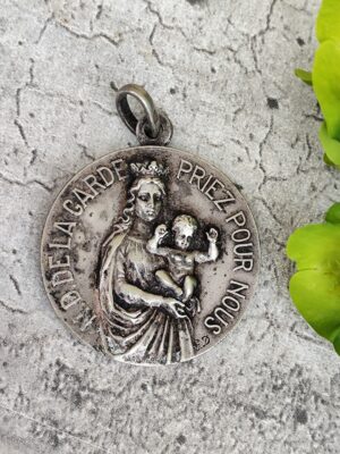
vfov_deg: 21.1
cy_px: 227
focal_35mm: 93
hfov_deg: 15.9
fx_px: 1218
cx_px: 170
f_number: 1.65
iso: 50
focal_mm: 6.19
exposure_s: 1/105
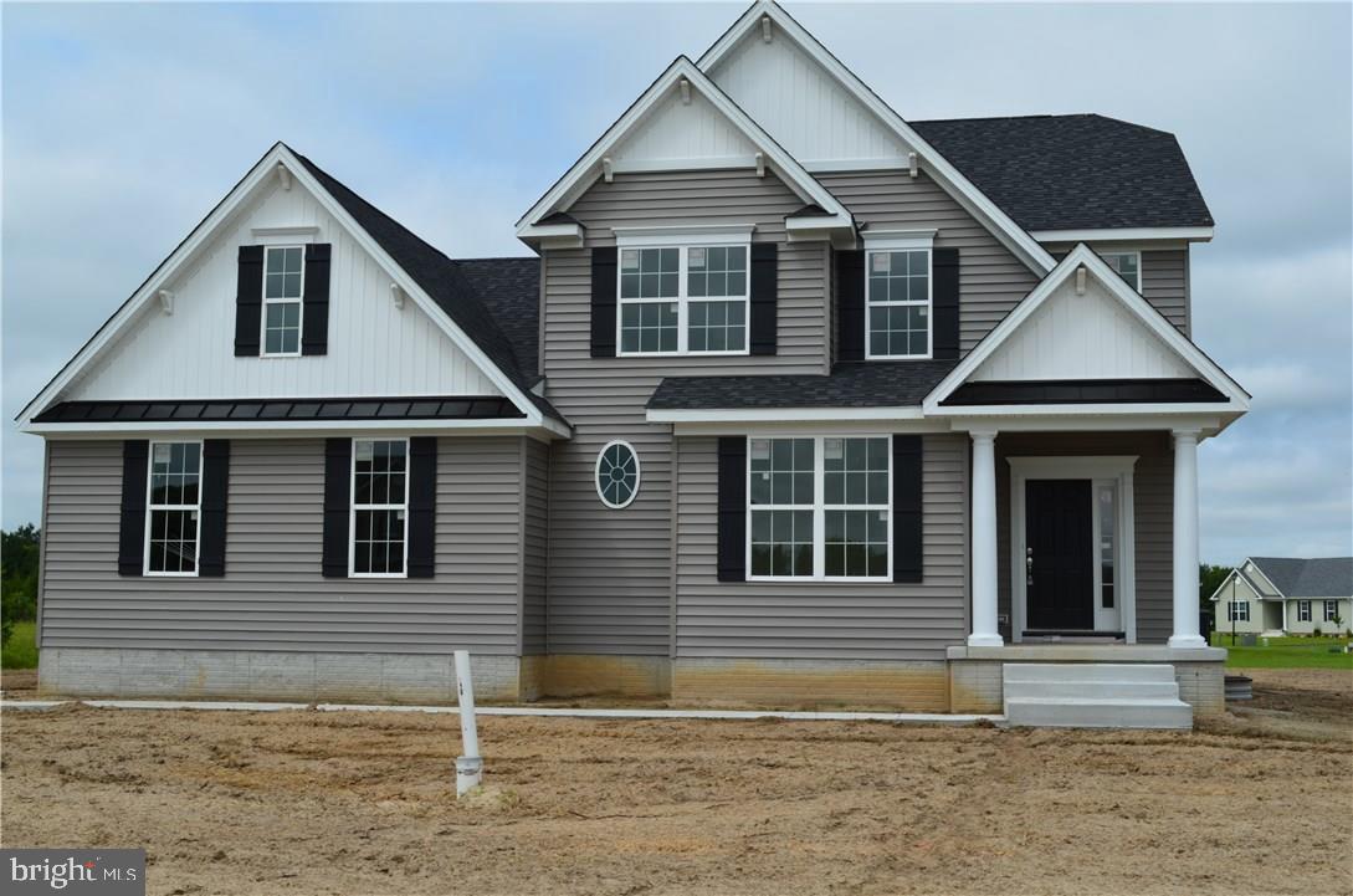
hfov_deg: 45.0
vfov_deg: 30.7
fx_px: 1631
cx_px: 676
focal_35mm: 44
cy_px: 448
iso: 100
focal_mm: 29
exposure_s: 1/160
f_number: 11
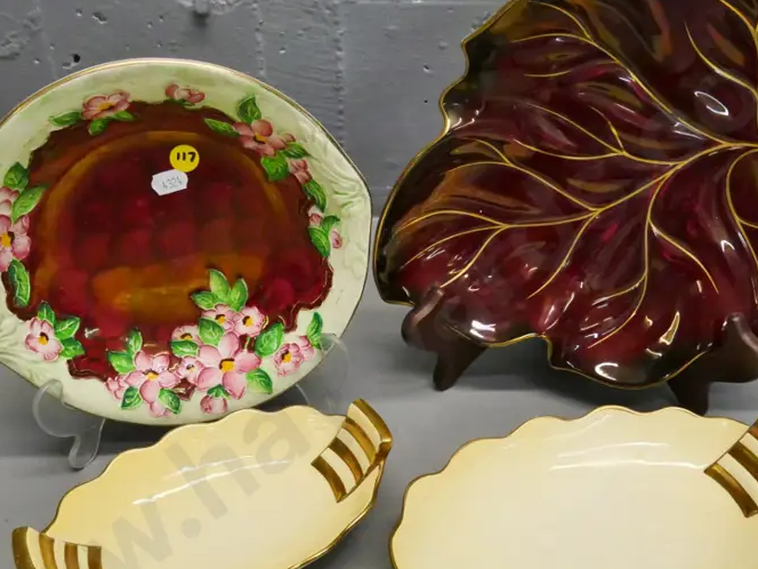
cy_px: 336
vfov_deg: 38.5
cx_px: 410
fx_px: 810
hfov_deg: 50.1
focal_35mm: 37
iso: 3200
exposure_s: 1/250
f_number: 6.3
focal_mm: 12
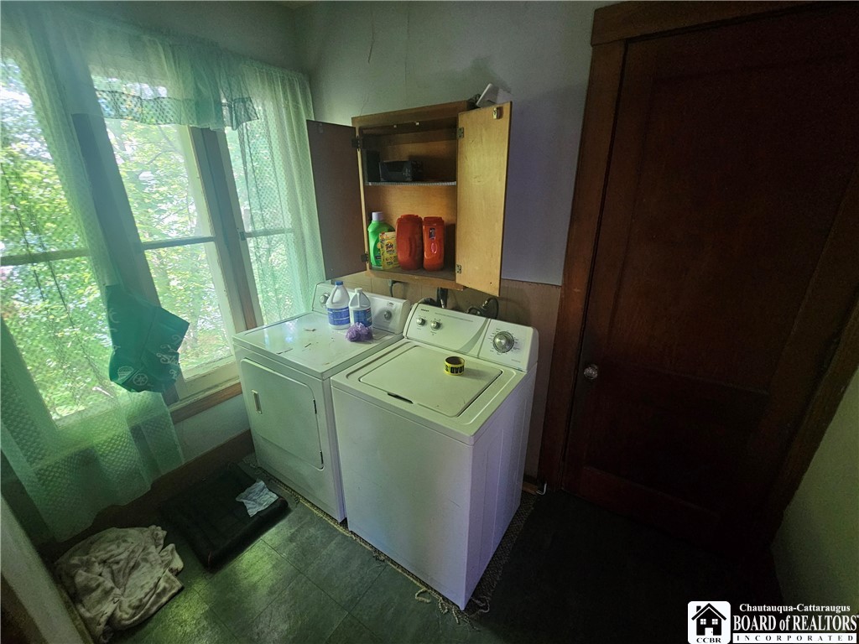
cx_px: 430
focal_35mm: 13
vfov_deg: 89.9
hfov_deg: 106.2
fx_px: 323
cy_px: 322
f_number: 2.2
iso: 400
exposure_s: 1/30
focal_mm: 2.2
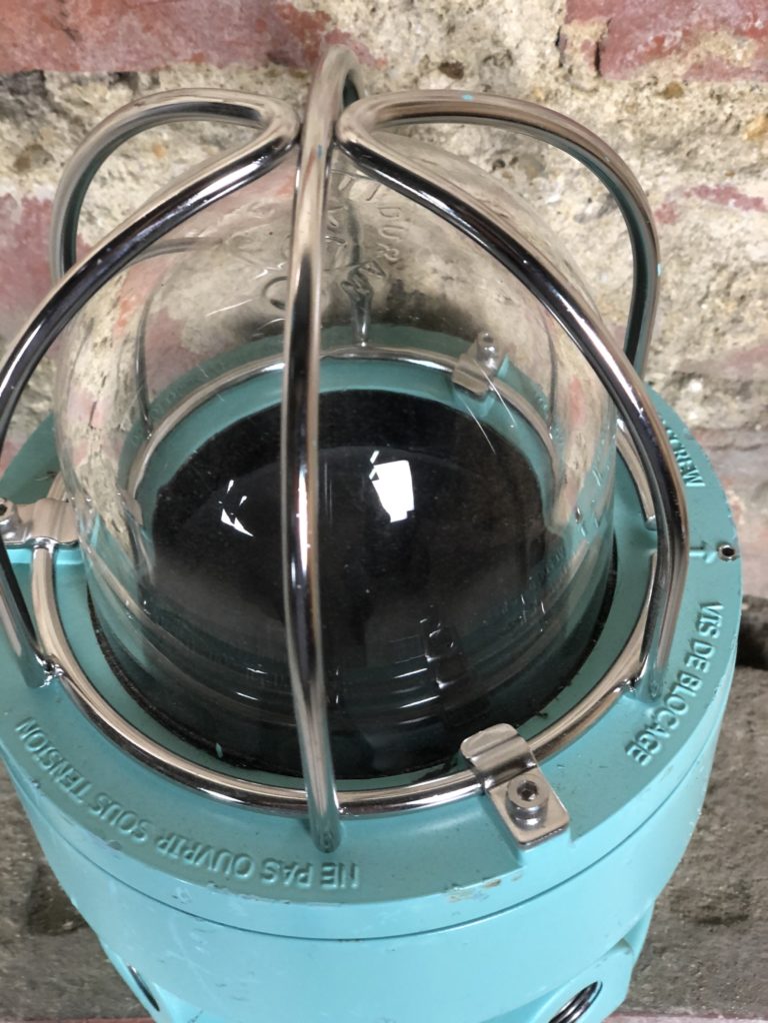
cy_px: 512
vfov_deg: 36.8
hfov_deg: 28.0
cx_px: 384
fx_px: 1538
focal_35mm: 52
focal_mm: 6
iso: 160
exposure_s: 1/20
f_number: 2.4
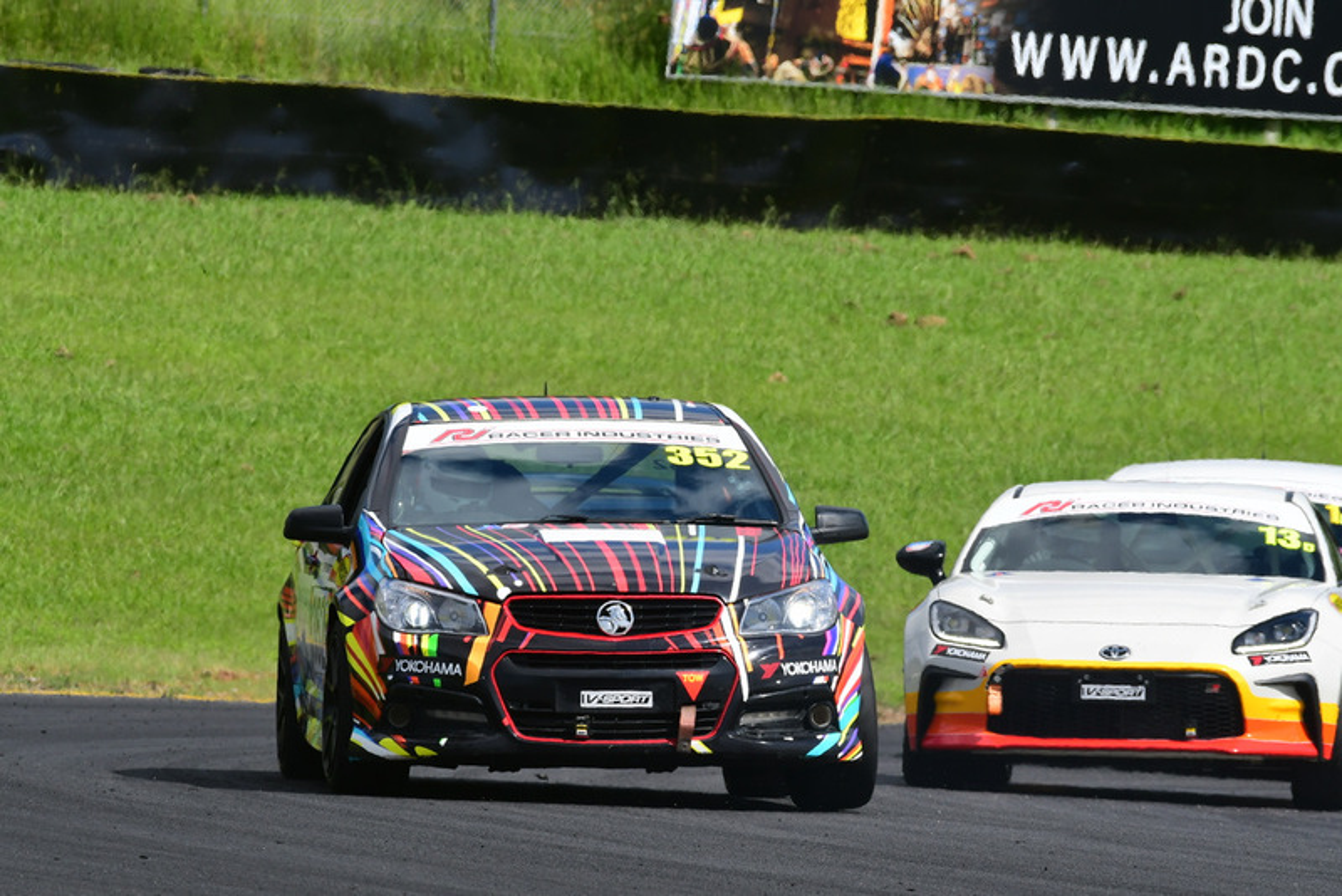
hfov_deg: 3.6
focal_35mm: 570
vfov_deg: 2.4
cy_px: 448
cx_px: 671
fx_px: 21255
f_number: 11
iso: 400
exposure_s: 1/640
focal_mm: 380
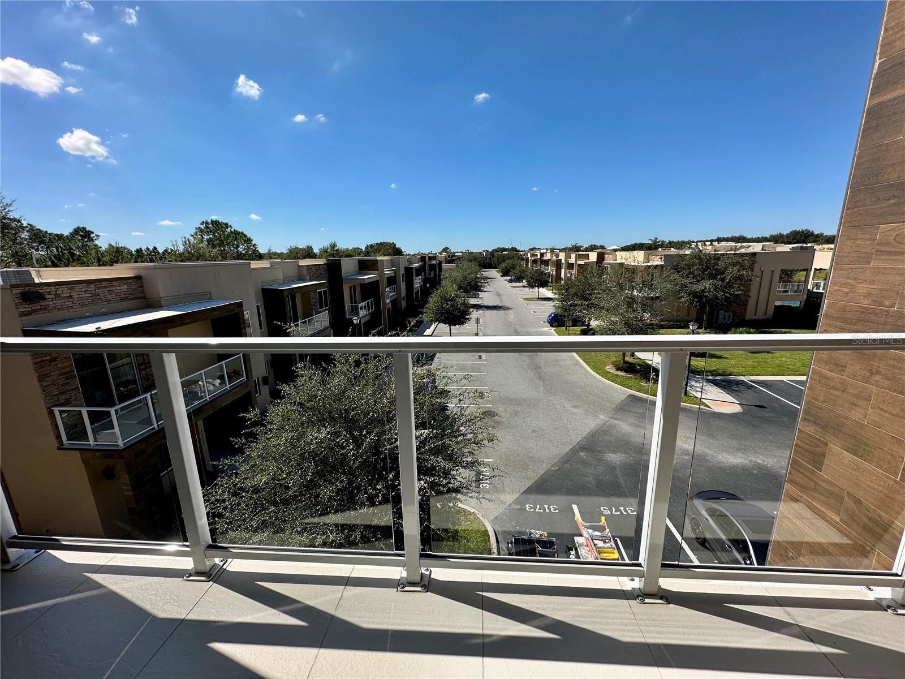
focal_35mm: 14
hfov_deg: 102.1
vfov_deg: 85.7
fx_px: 366
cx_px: 452
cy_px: 340
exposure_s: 1/1618
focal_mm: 2.22
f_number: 2.2
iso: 50
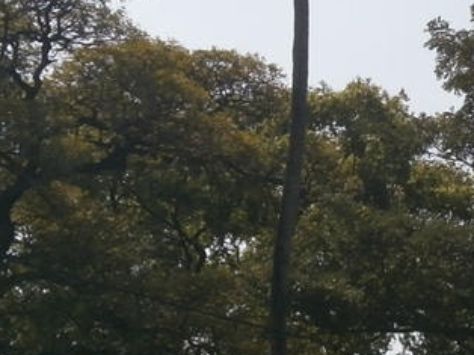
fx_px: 2408
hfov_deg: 11.2
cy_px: 113
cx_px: 454
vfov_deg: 8.4
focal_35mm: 176
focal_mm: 8.1
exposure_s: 1/160
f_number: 13
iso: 100
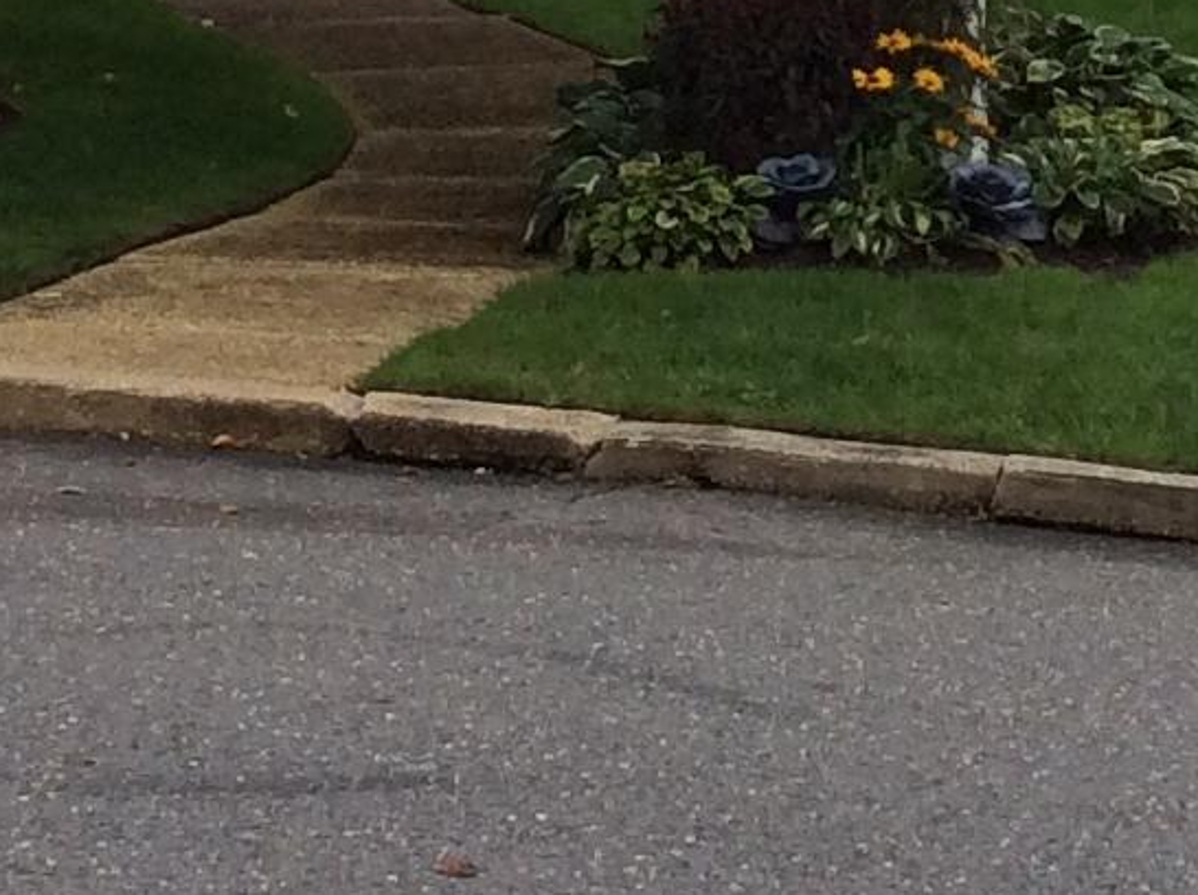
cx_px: 974
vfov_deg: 9.2
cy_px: -814
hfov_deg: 12.9
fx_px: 5254
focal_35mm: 152
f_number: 2.4
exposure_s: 1/773
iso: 32
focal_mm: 3.3
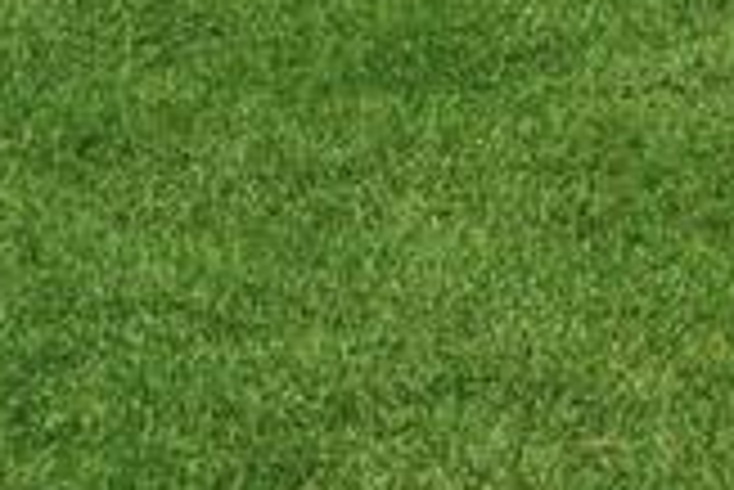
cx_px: 1975
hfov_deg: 10.0
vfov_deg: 7.6
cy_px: -697
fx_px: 3449
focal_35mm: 169
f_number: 7.1
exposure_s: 1/1600
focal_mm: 18
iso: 200
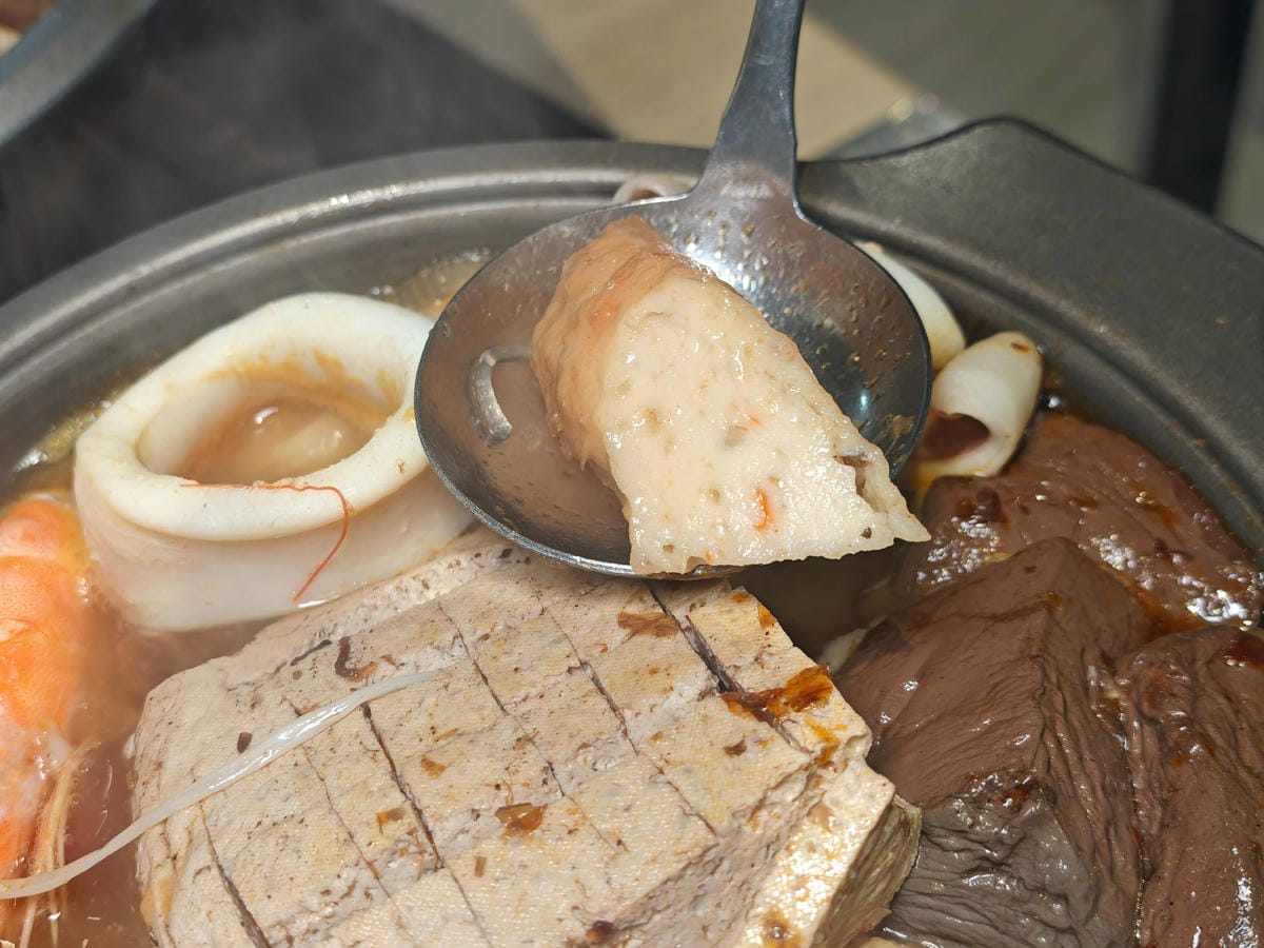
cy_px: 474
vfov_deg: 32.9
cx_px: 632
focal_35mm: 44
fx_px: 1607
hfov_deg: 42.9
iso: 250
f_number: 2.8
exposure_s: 1/120
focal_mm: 8.72
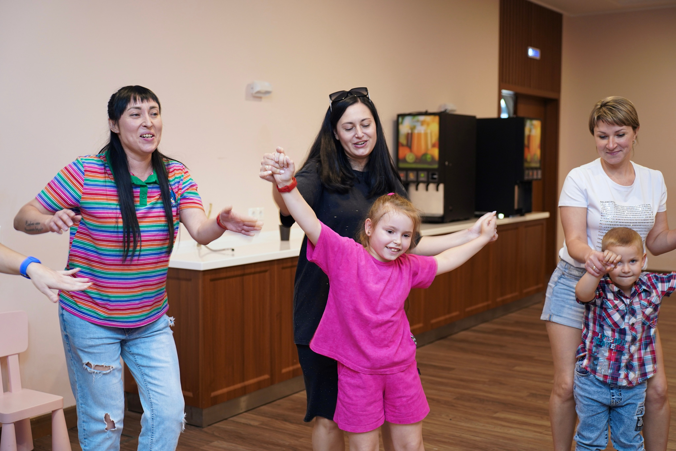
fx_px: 807
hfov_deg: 45.4
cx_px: 338
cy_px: 226
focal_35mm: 43
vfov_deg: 31.2
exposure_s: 1/60
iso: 500
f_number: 2.8
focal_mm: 43
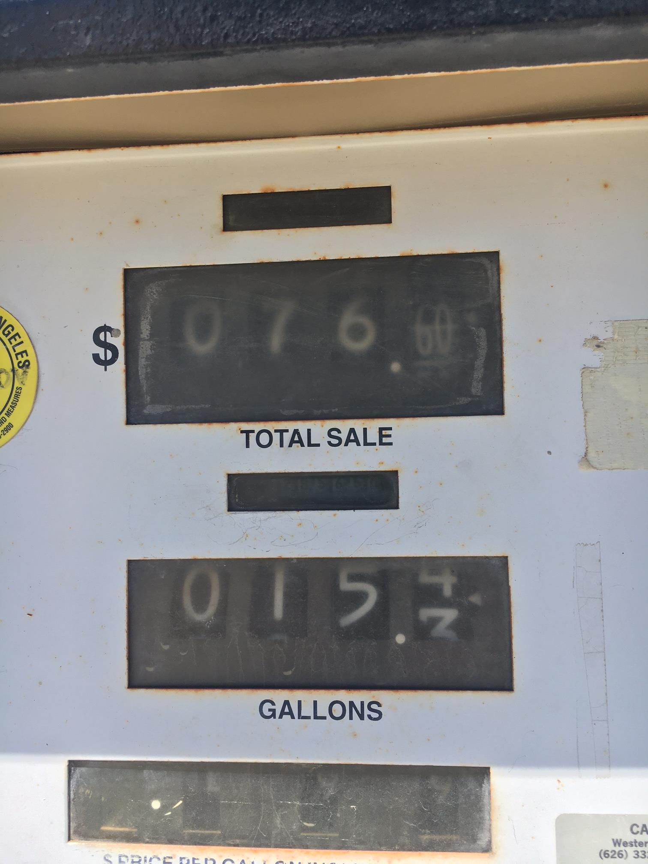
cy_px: 432
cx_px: 324
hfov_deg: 48.2
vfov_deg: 61.7
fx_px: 724
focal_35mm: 29
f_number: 2.2
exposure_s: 1/769
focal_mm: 4.15
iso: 25
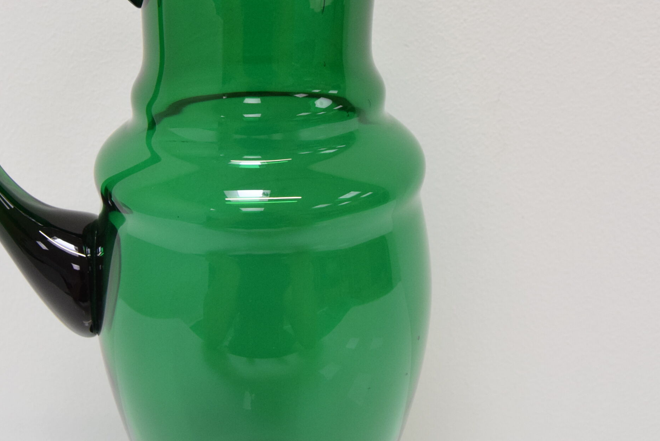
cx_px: 260
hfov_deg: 37.3
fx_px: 972
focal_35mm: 53
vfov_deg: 25.2
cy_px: 93
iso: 1600
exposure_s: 1/160
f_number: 6.3
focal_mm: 22
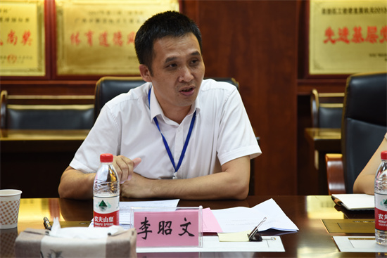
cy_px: 129
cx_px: 194
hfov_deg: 17.1
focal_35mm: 120
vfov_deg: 11.4
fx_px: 1290
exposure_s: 1/40
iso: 1000
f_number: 4
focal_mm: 120
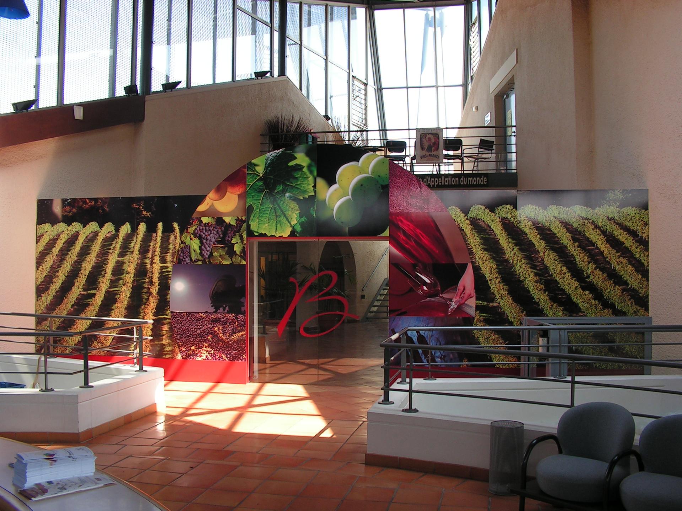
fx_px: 709
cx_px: 341
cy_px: 256
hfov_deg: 51.4
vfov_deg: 39.7
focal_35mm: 36
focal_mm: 6
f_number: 4.8
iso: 64
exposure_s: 1/60
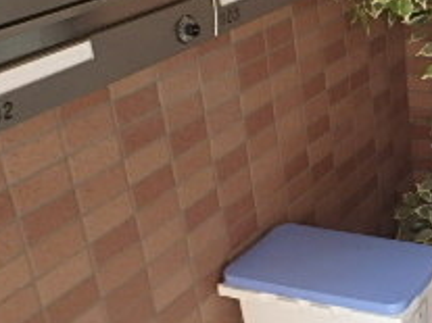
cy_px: 123
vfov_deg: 22.5
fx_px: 811
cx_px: 574
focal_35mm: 65
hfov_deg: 25.4
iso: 250
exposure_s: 1/30
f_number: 3.5
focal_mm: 3.7
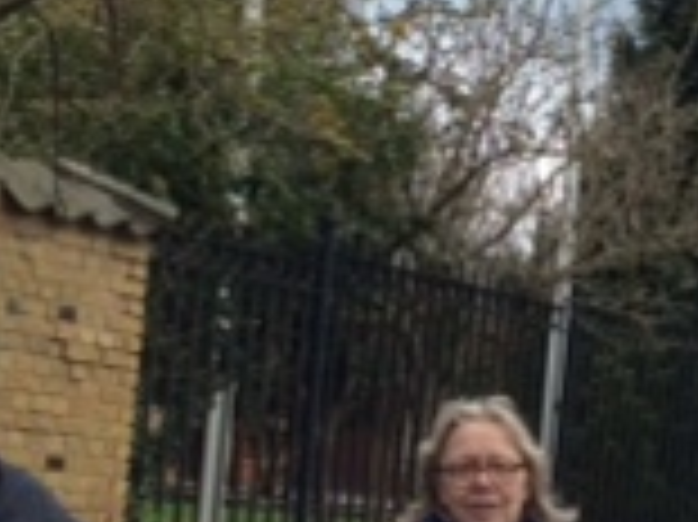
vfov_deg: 11.2
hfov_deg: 14.9
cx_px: 423
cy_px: 405
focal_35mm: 132
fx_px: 2660
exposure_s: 1/394
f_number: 2.4
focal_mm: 3.3
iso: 32
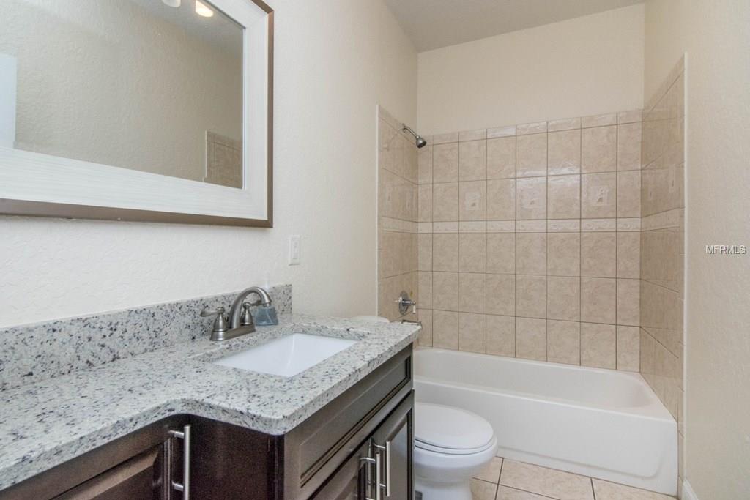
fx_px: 375
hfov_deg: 90.0
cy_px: 250
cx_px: 375
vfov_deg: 67.4
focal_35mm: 18
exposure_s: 1/200
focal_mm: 12
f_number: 16
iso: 640
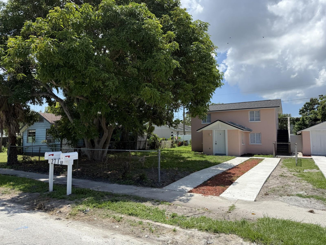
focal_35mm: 24
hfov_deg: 71.6
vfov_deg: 56.8
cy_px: 122
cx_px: 163
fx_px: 226
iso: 80
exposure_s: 1/4673
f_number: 1.78
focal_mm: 6.76
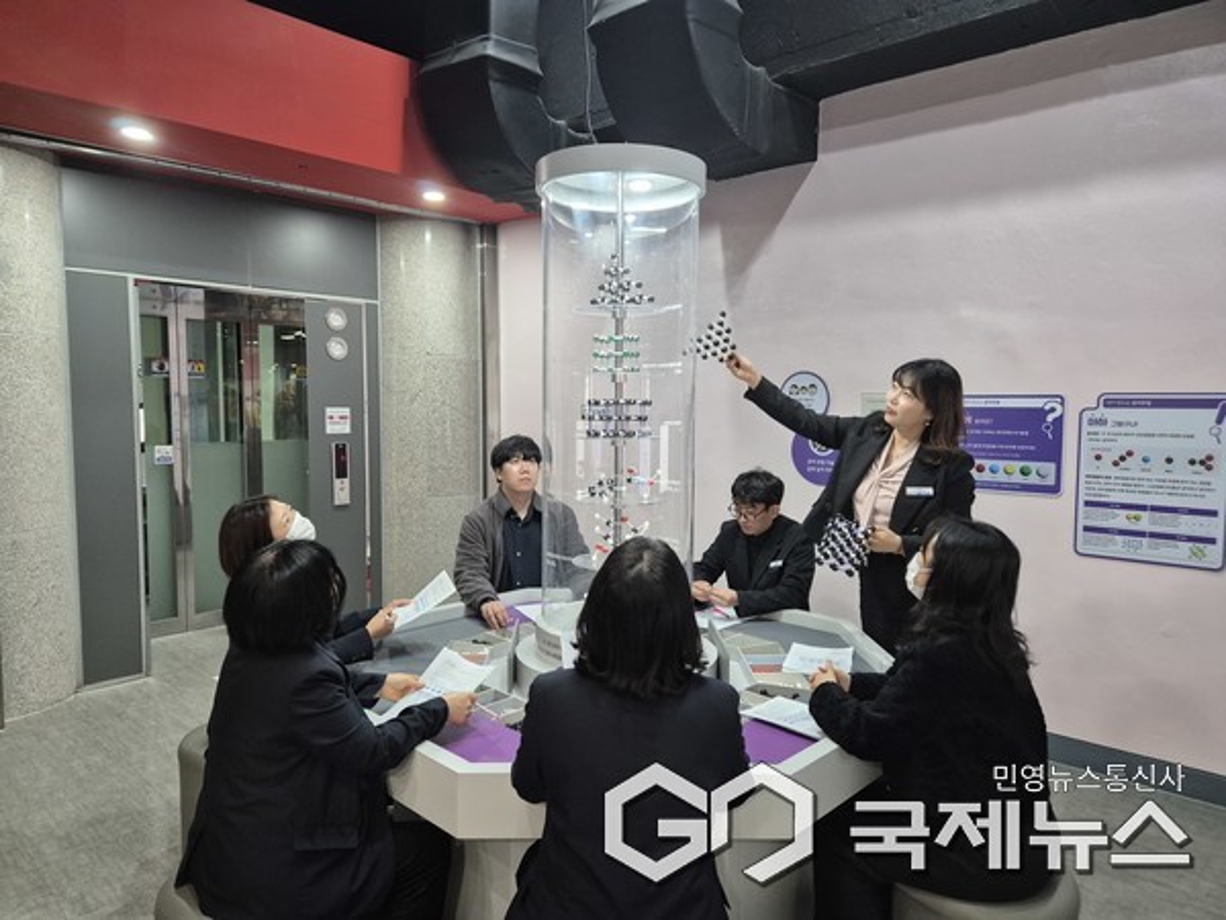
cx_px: 613
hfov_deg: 73.9
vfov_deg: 58.9
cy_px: 460
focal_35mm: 23
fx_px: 815
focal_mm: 5.4
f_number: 1.8
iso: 640
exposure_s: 1/120
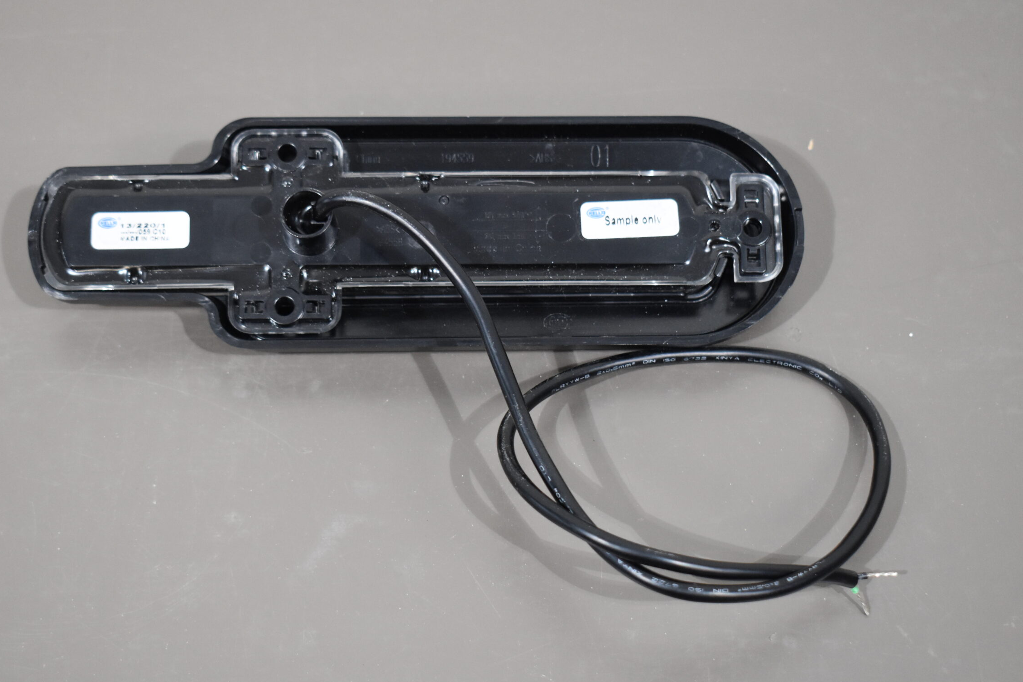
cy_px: 347
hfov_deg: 29.6
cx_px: 454
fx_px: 1932
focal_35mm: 68
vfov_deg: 20.0
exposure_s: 1/125
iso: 1400
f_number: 4.8
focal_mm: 40
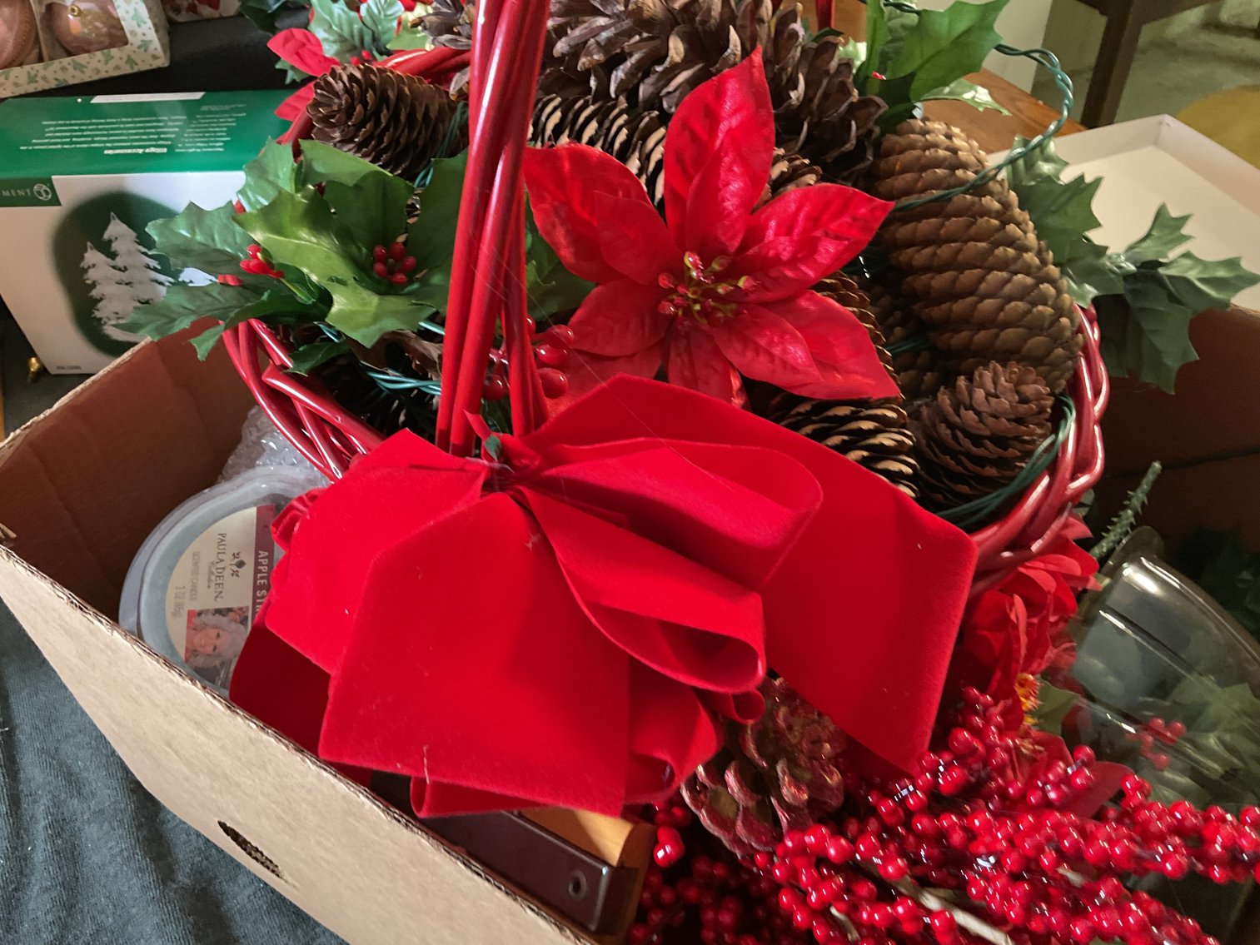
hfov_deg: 61.7
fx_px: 1056
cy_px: 472
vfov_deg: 48.2
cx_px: 630
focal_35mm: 29
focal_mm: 3
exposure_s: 1/30
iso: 250
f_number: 1.8
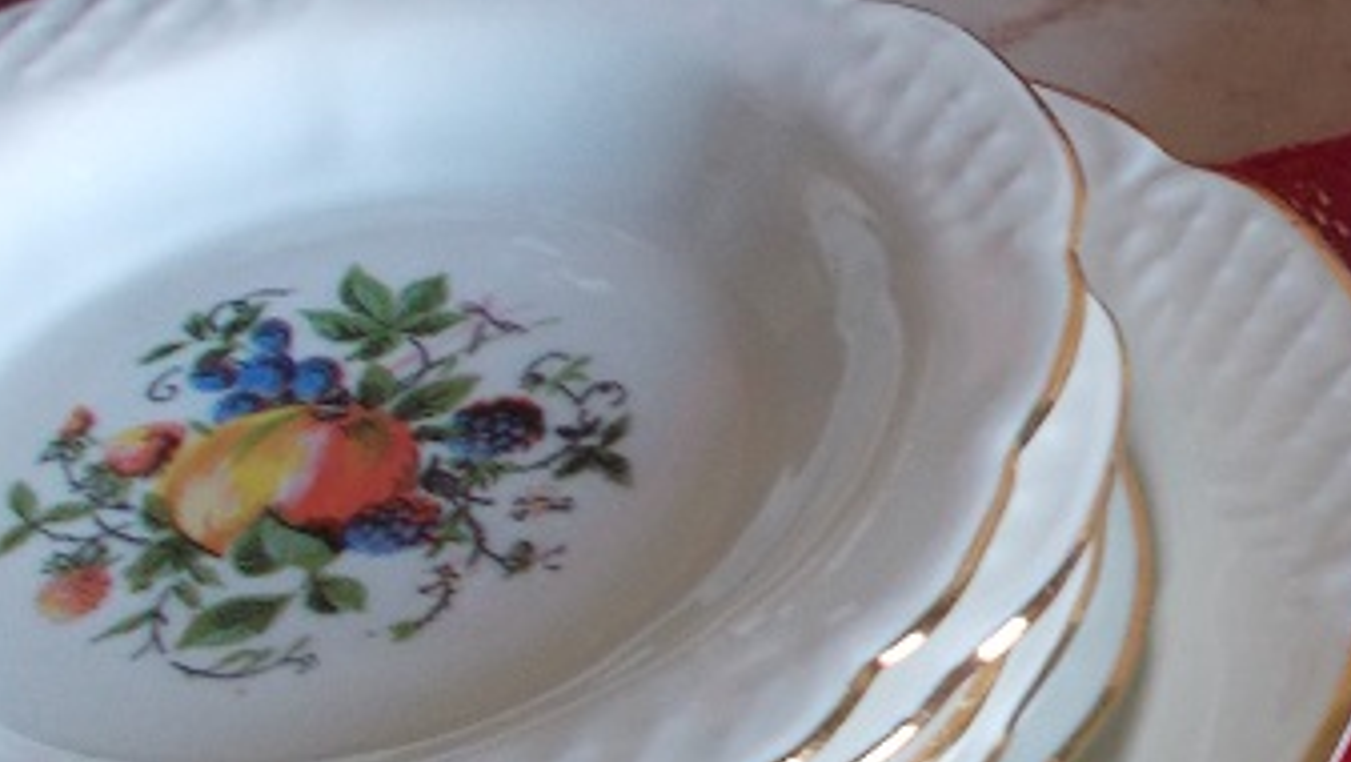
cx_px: 1379
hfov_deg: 23.6
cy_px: 124
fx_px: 3082
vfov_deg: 14.0
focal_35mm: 86
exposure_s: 1/20
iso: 200
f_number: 3.2
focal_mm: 4.6
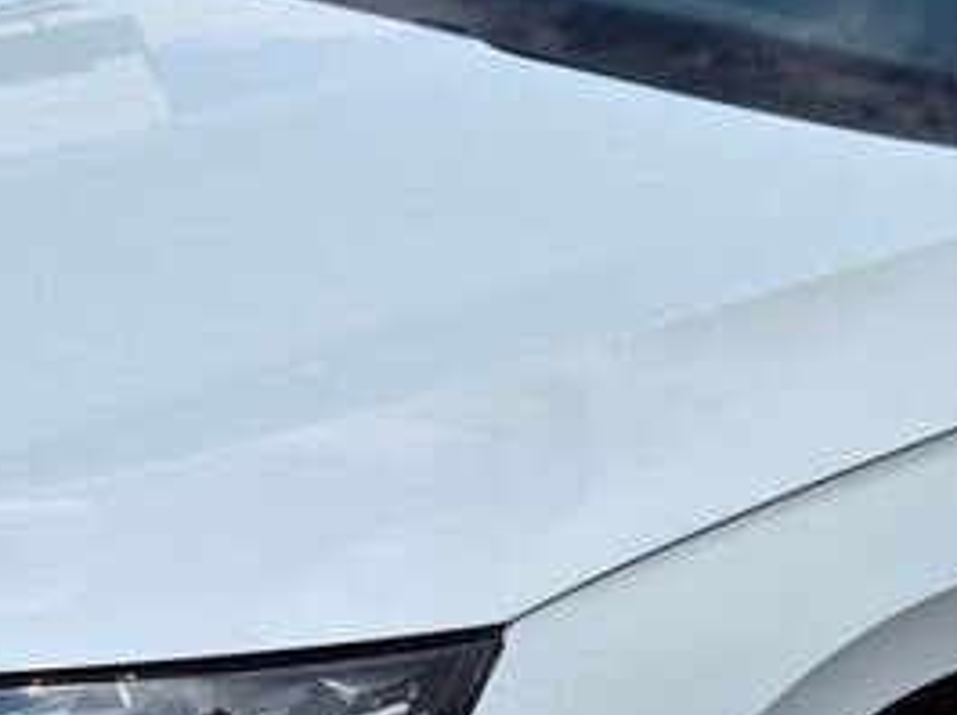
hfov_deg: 22.0
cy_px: 506
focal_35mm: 89
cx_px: 549
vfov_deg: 16.5
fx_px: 2457
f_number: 1.8
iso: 25
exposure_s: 1/2824
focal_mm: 5.4
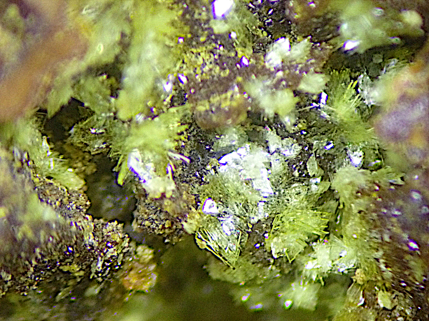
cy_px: 160
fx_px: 1239
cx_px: 214
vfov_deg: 14.8
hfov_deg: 19.6
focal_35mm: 100
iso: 400
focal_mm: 18
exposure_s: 1/60
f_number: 5.7
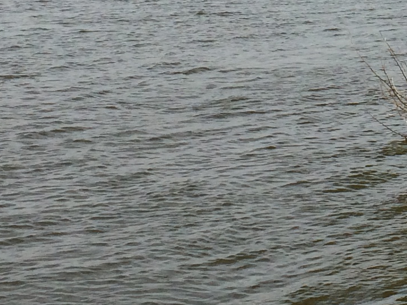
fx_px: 1599
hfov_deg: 14.2
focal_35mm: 136
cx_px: 454
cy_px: -150
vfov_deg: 10.5
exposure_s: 1/3165
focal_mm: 4.12
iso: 32
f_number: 2.2
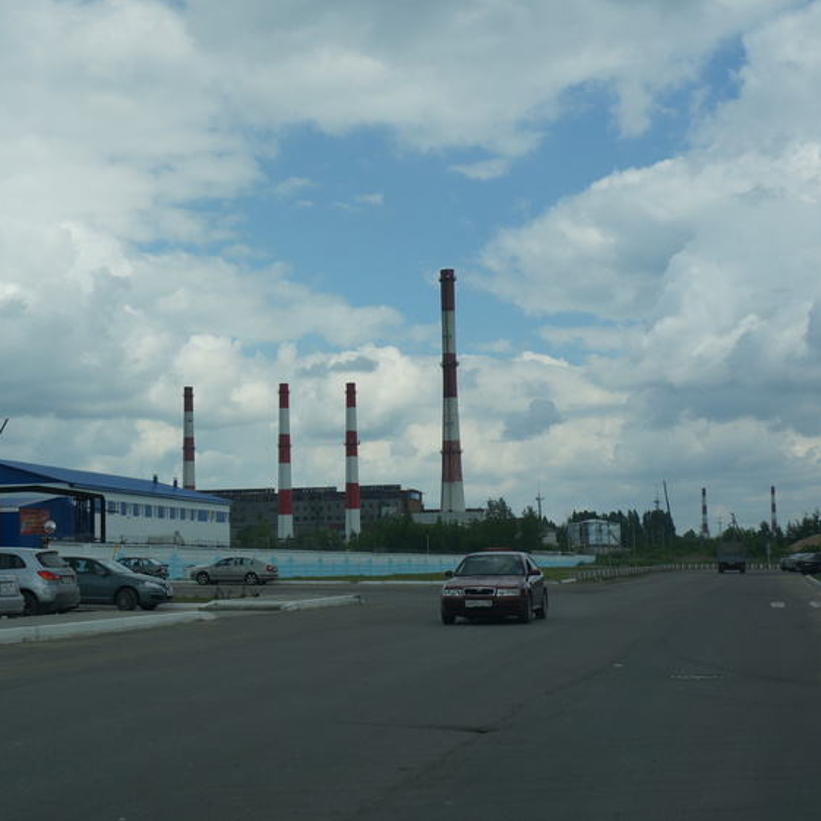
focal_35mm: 54
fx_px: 1449
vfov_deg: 31.6
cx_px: 221
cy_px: 411
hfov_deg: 31.2
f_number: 9
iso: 100
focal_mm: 28
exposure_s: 1/250
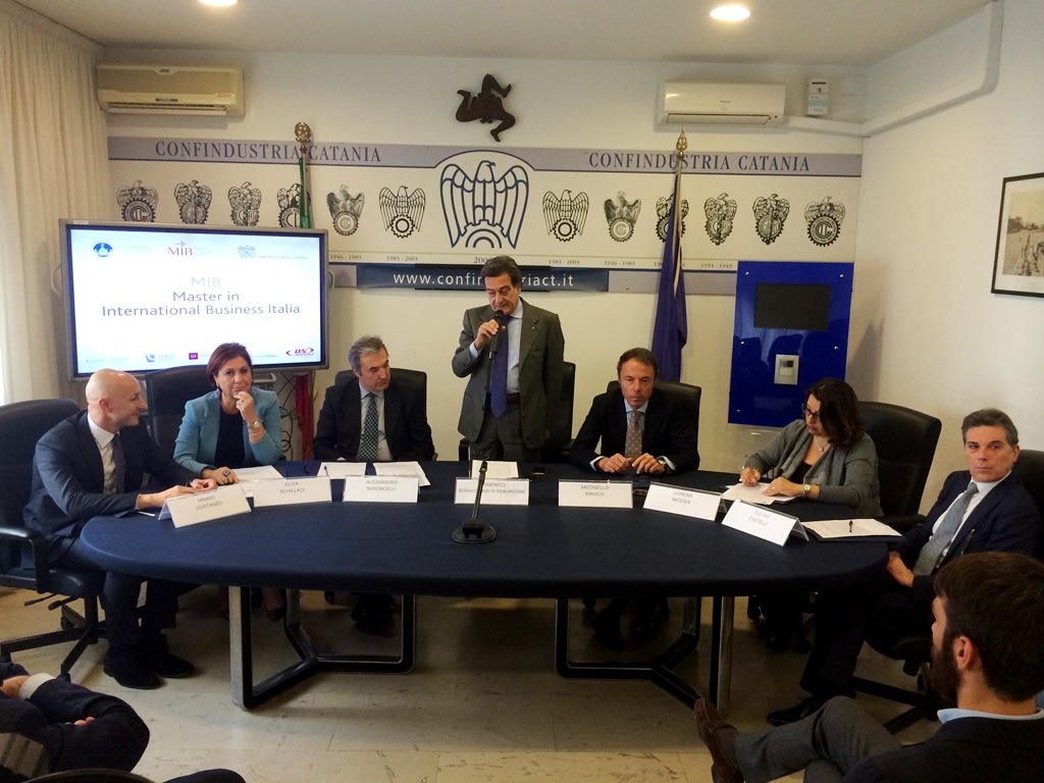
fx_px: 905
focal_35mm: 30
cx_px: 522
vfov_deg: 46.8
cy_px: 392
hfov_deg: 60.0
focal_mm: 4.12
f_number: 2.2
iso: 64
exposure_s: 1/30
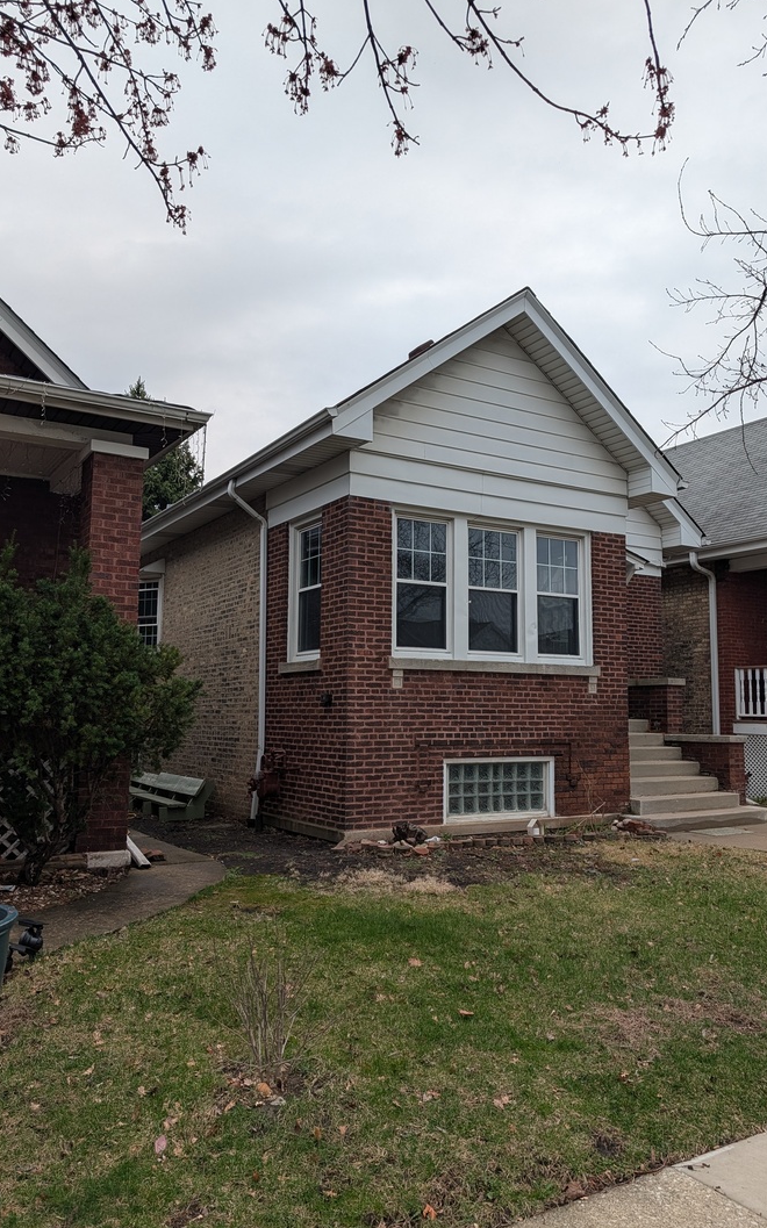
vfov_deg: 70.4
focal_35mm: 26
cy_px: 622
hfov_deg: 47.5
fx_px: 870
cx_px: 414
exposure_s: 1/190
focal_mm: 6.9
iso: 23
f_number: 1.68
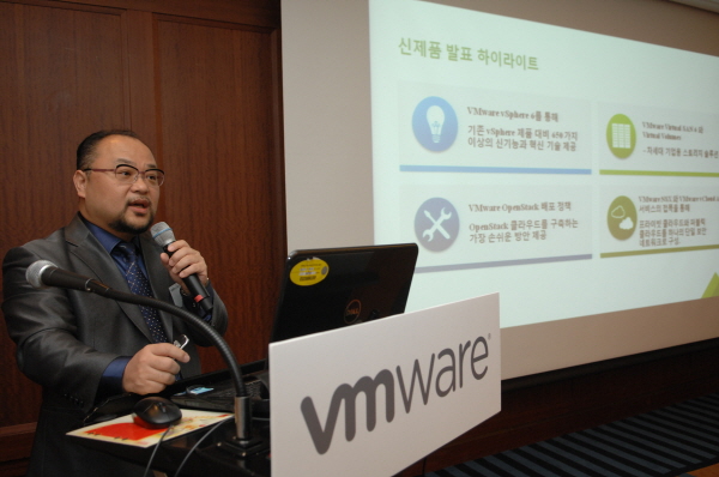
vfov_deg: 45.5
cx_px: 360
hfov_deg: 64.6
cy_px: 238
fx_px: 568
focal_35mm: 28
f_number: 3.5
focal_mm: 19
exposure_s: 1/60
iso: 400
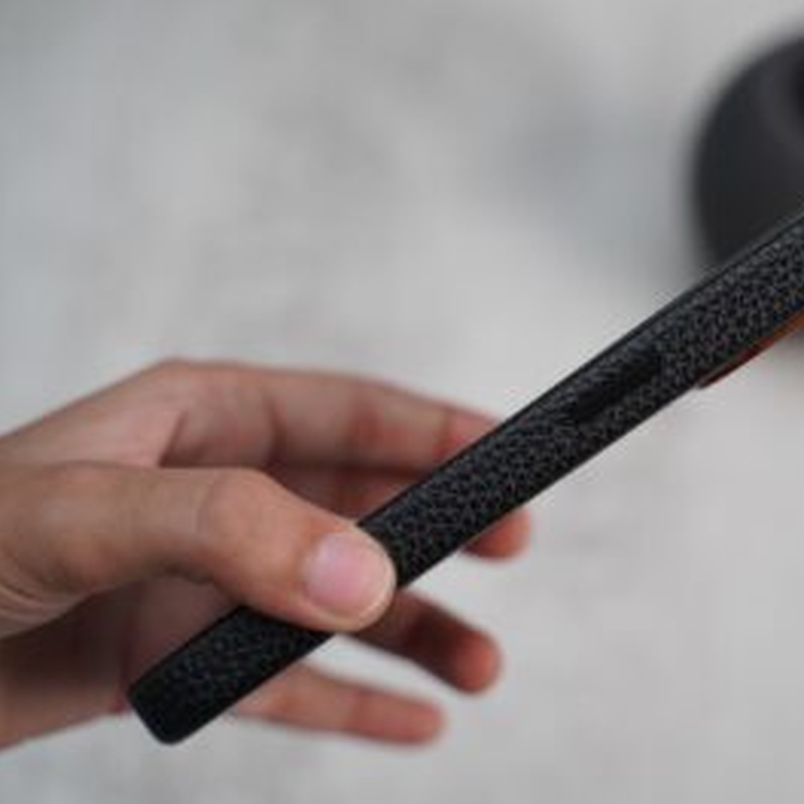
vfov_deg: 25.7
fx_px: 1761
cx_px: 554
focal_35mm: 67
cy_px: 404
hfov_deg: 25.5
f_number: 4
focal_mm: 52
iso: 1600
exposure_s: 1/160
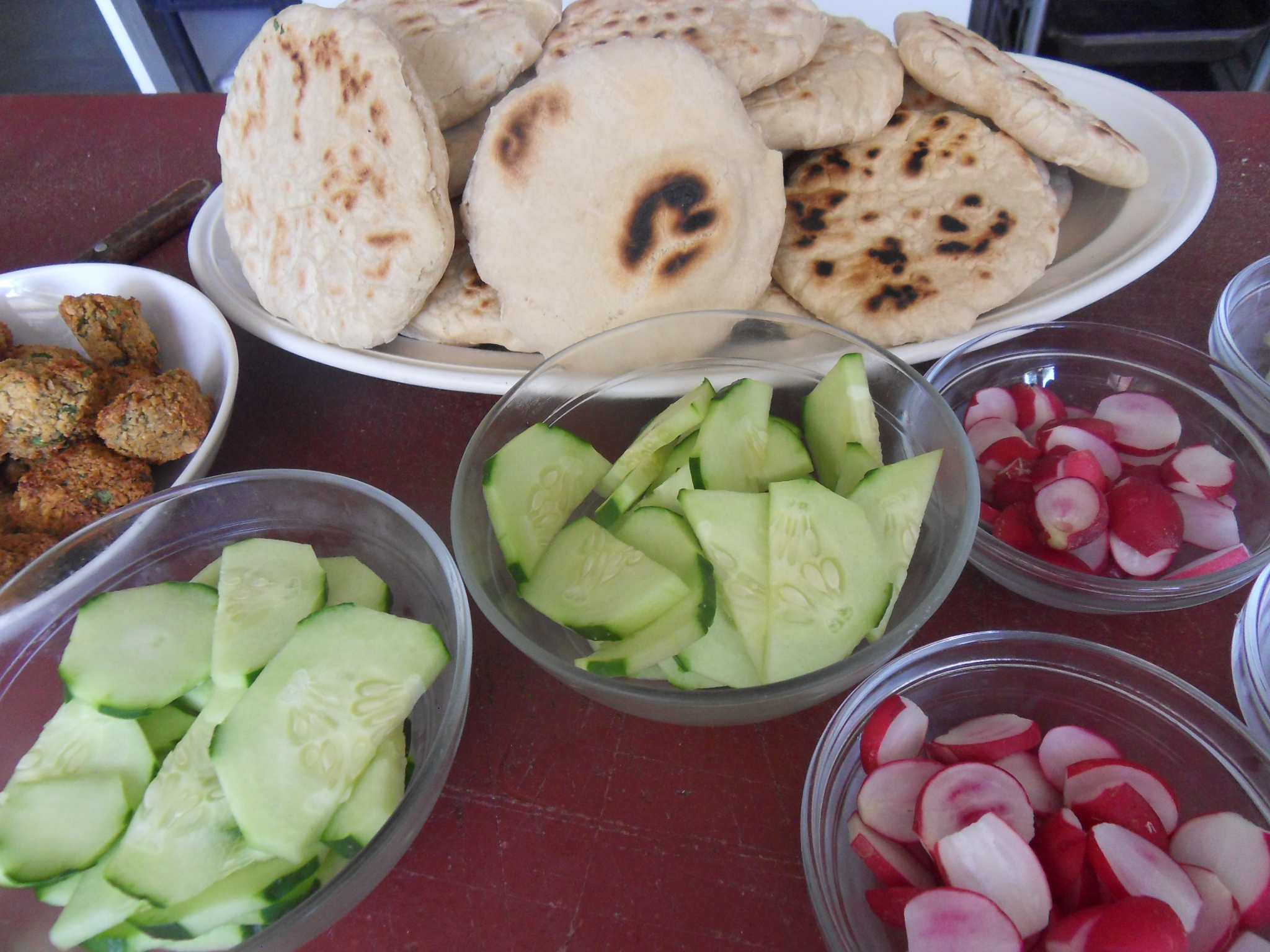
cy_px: 476
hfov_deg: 71.6
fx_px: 881
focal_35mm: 24
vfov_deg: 56.8
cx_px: 635
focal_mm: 4.2
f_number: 3.3
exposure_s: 1/30
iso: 160
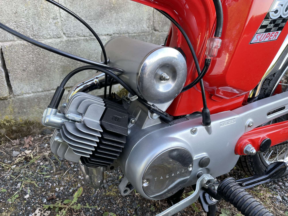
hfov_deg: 67.3
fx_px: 216
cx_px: 144
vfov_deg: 53.1
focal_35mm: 26
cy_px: 108
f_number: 1.6
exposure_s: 1/121
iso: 50
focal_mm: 4.2
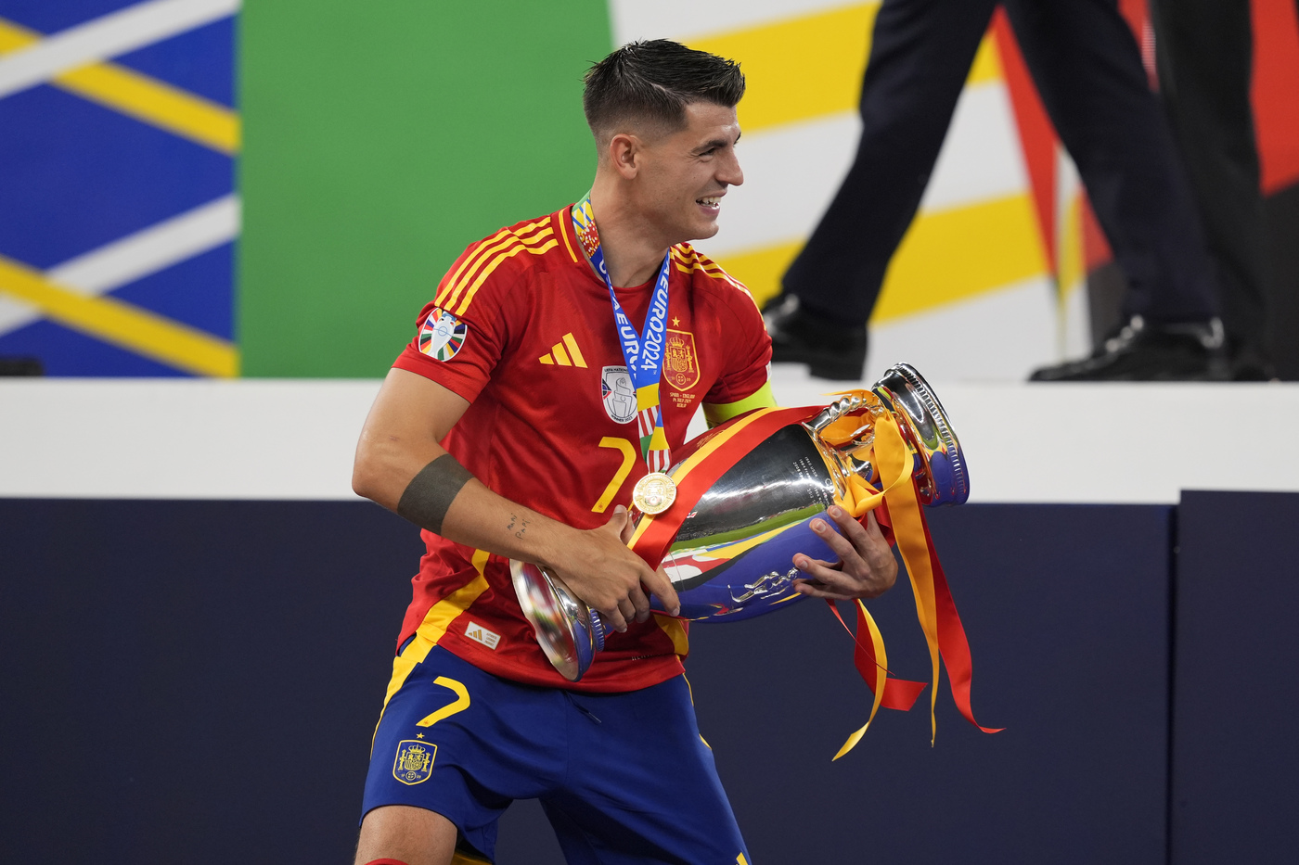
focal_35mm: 400
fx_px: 14431
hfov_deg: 5.2
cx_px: 650
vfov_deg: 3.4
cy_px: 432
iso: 2000
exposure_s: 1/2000
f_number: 3.5
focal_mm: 400
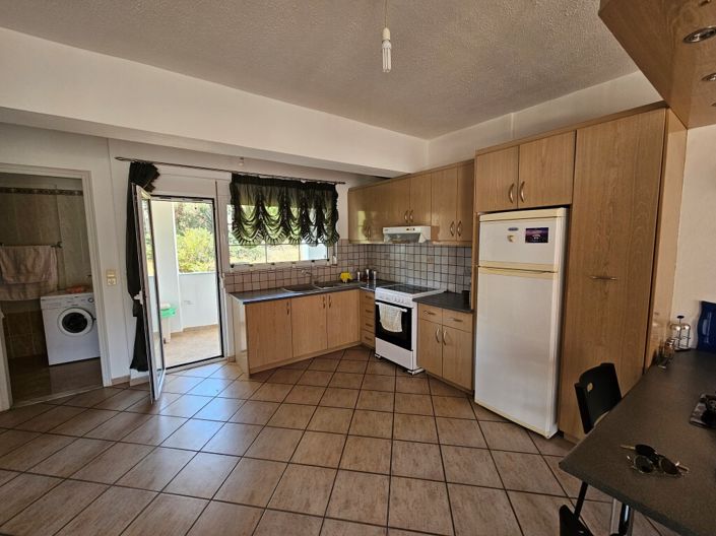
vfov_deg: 89.9
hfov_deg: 106.2
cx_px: 358
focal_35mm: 13
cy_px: 268
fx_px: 269
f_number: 2.2
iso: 200
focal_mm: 2.2
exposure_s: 1/100
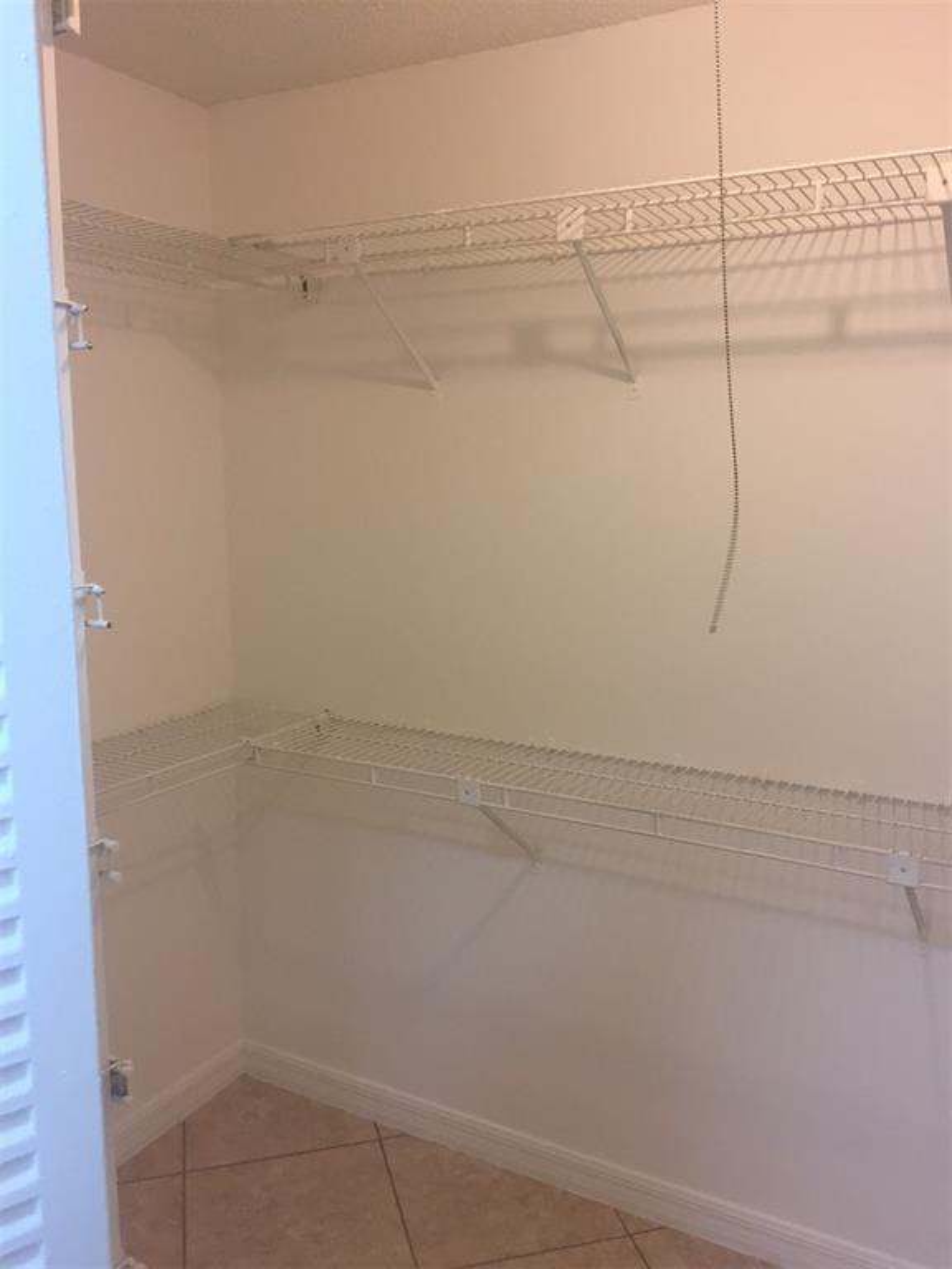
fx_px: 1063
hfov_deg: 48.2
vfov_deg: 61.7
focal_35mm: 29
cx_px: 476
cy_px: 634
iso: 80
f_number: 2.2
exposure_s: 1/30
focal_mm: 4.15
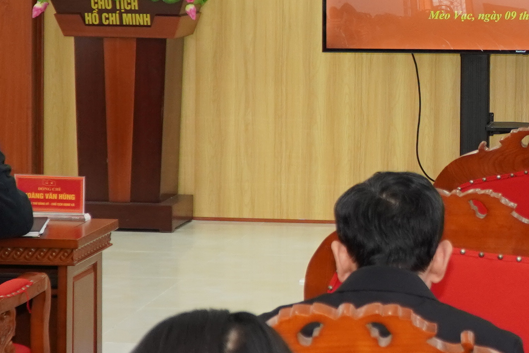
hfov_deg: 14.1
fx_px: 2116
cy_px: 88
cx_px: 510
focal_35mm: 144
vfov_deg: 9.5
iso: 500
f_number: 4
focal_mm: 24
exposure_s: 1/160
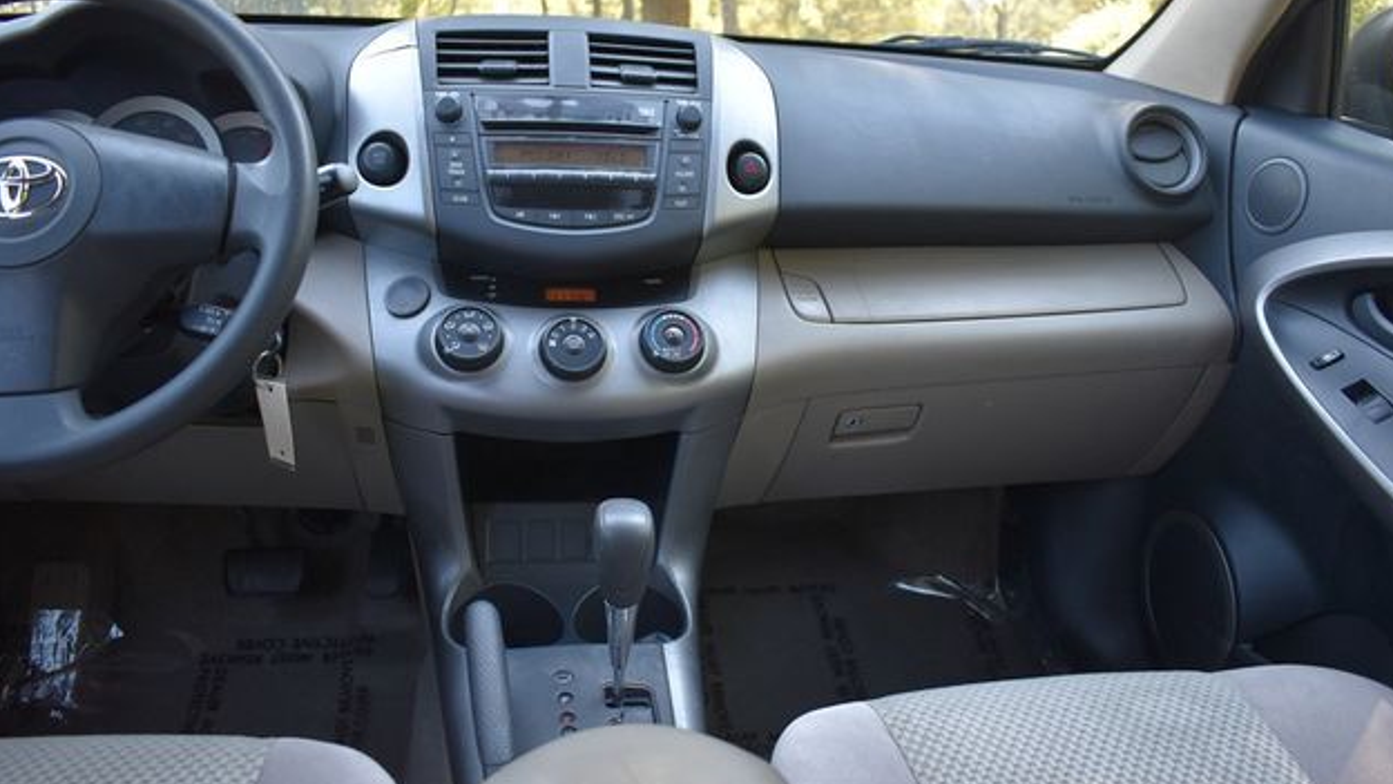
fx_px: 1071
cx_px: 692
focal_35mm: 29
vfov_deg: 40.1
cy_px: 347
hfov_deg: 66.1
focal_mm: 18
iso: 800
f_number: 3.5
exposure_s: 1/250
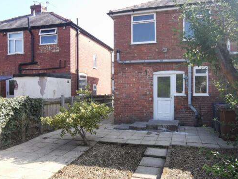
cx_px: 128
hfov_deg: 67.2
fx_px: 179
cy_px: 95
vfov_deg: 53.1
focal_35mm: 26
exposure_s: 1/284
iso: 50
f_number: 2.2
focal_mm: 2.26
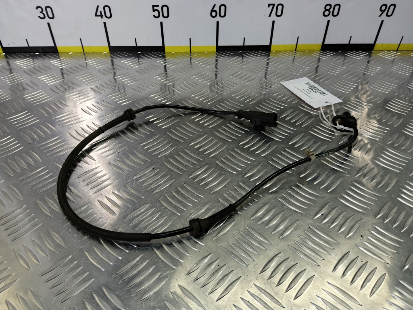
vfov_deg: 58.9
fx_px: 274
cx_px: 206
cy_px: 155
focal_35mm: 23
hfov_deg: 73.9
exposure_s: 1/33.3
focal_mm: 4.11
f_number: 1.6
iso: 79
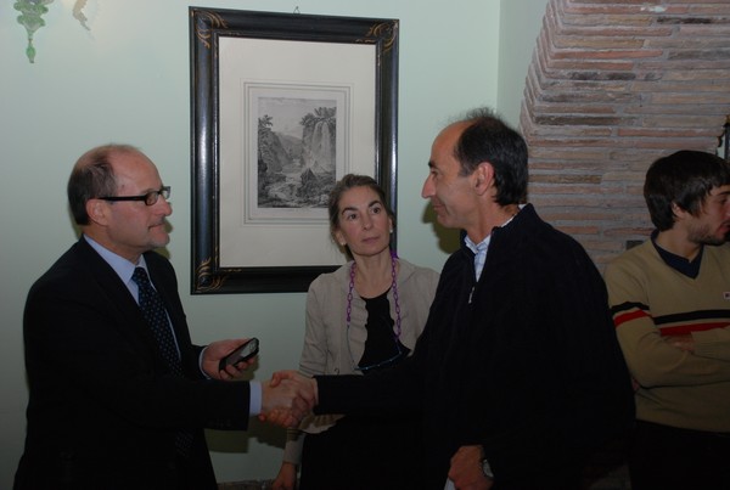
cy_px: 245
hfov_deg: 35.0
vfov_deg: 23.9
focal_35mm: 57
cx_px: 365
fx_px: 1158
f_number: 5.6
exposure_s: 1/60
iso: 400
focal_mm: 38
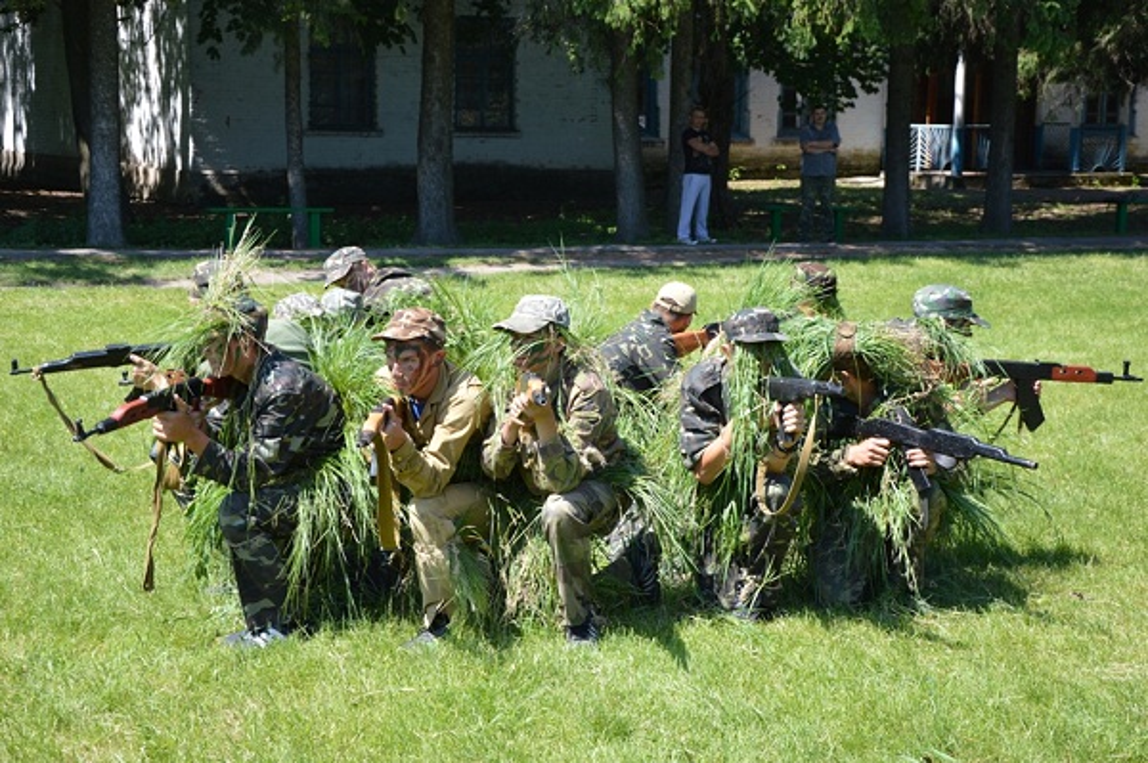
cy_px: 382
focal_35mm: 63
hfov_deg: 31.9
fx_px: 2007
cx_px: 574
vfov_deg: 21.5
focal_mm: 42
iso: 100
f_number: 6.3
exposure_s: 1/160
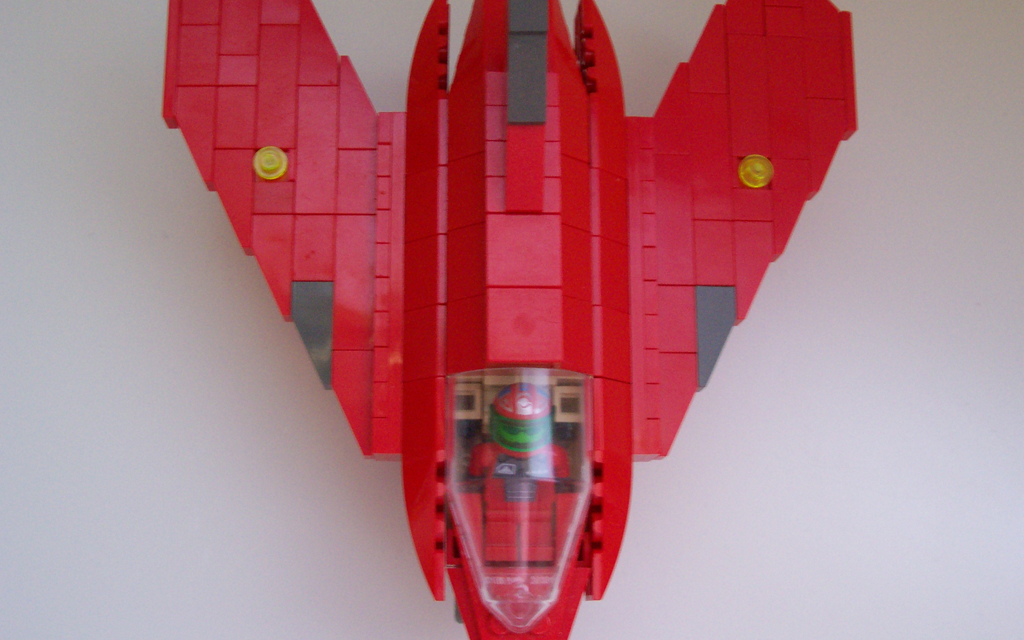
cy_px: 336
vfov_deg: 28.6
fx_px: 1256
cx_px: 508
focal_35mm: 45
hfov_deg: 44.4
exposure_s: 1/12.6
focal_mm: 7
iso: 160
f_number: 2.9
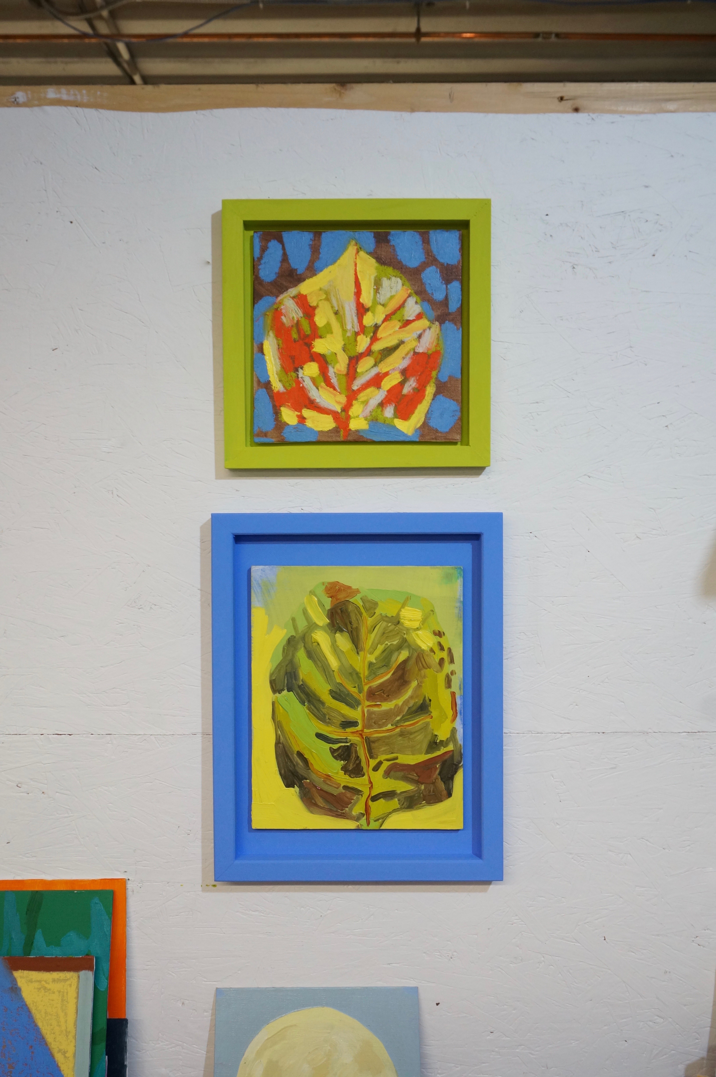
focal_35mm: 30
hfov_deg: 43.5
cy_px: 538
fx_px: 897
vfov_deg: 62.0
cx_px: 358
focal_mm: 20
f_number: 7.1
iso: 800
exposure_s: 1/13
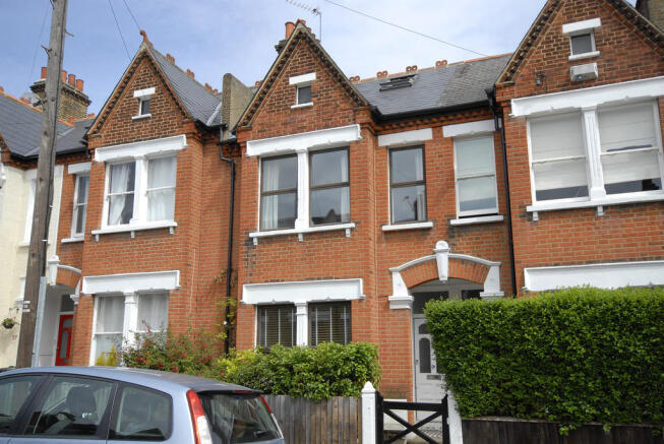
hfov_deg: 61.9
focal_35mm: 30
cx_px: 332
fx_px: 554
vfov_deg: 43.7
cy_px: 222
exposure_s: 1/640
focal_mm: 20
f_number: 7.1
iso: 400
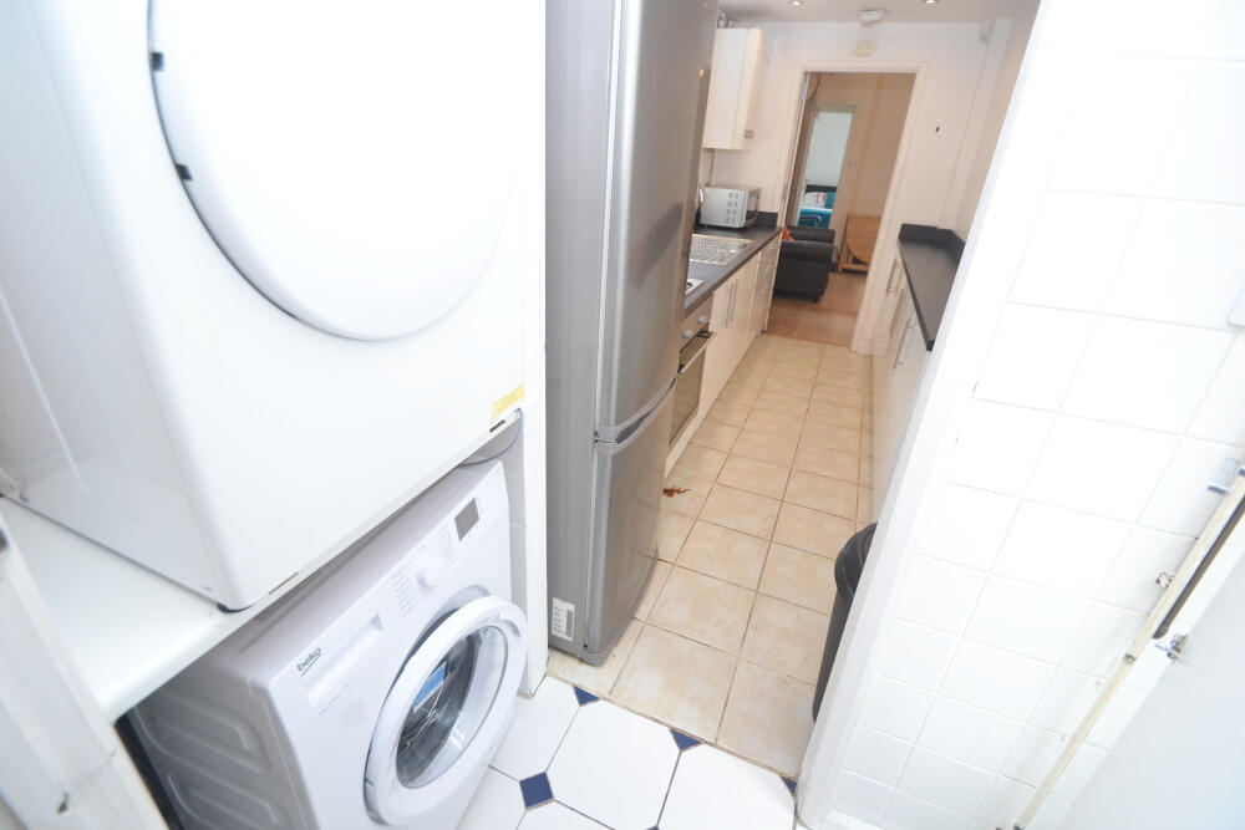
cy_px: 415
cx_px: 622
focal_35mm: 15
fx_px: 519
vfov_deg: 77.3
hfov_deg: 100.4
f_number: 3.5
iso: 400
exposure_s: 1/60
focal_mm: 10
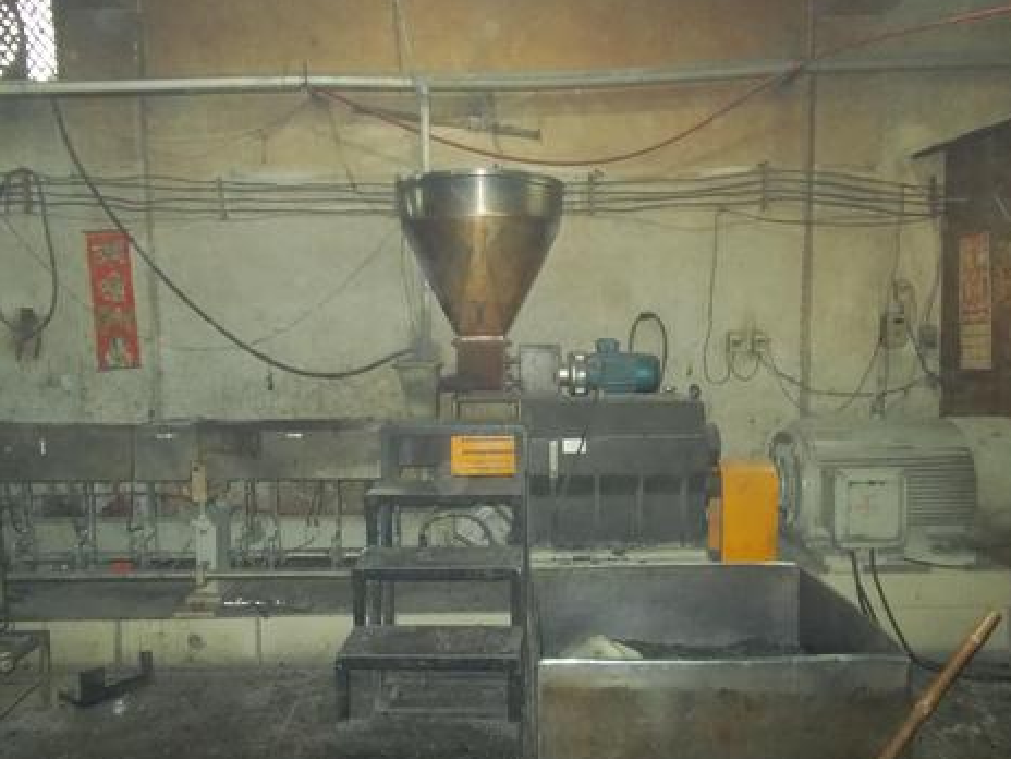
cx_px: 508
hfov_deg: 63.4
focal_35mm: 28
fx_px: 818
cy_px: 398
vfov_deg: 49.7
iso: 800
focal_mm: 4.6
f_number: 3.2
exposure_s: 1/25
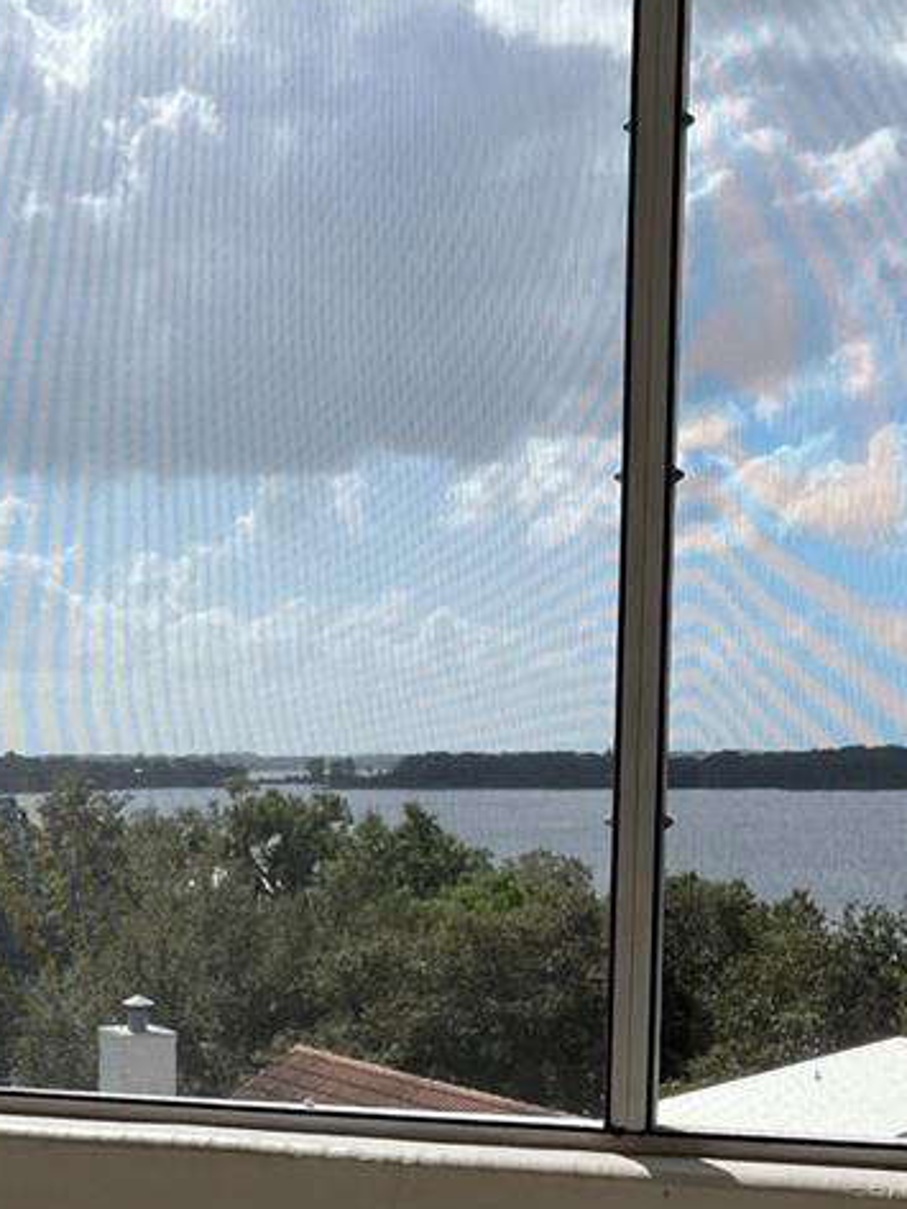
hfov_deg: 21.5
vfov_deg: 28.6
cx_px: 13
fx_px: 2305
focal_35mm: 66
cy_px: 1015
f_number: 1.6
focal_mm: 5.1
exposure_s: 1/4016
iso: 50
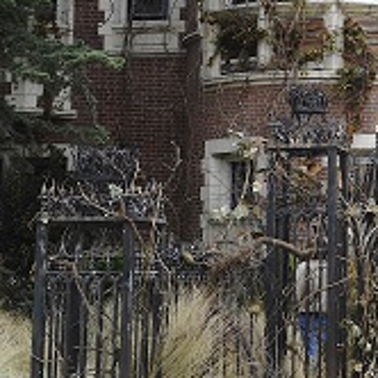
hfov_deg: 13.5
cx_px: 492
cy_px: 58
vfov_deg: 13.9
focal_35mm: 125
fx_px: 1544
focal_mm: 40
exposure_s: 1/250
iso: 250
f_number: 5.6
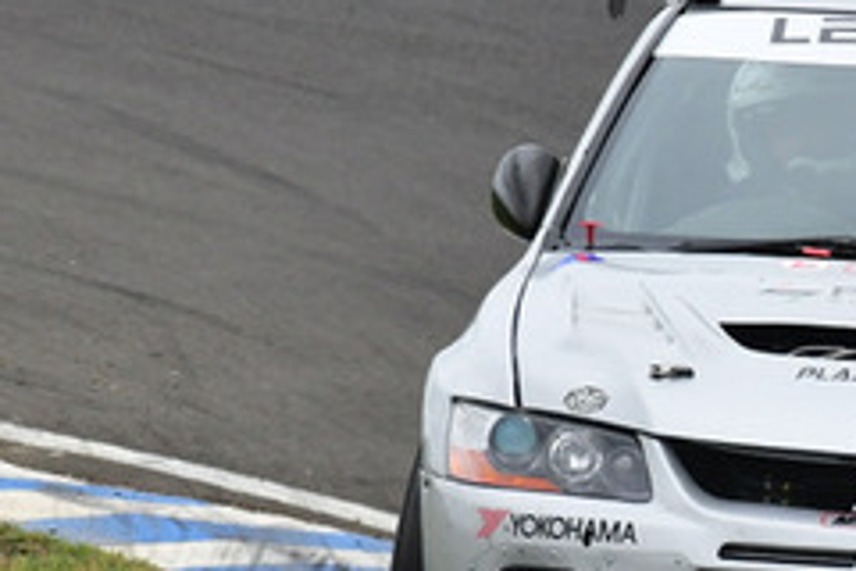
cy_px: 168
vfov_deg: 0.5
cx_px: 931
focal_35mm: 2505
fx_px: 59559
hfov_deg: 0.8
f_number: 11
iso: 800
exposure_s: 1/640
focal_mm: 500
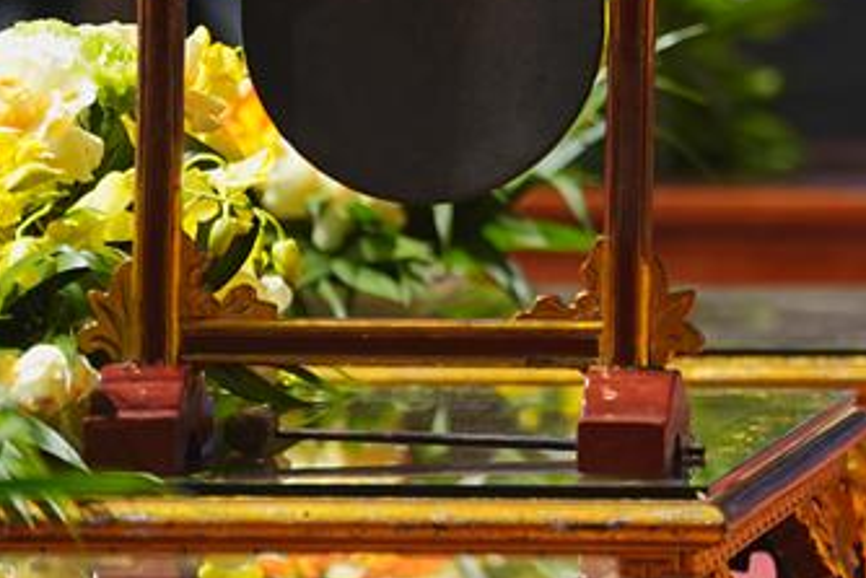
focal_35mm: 463
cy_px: -39
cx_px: 1304
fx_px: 11142
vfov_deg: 3.0
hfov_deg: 4.4
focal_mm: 129
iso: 640
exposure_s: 1/100
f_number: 2.8
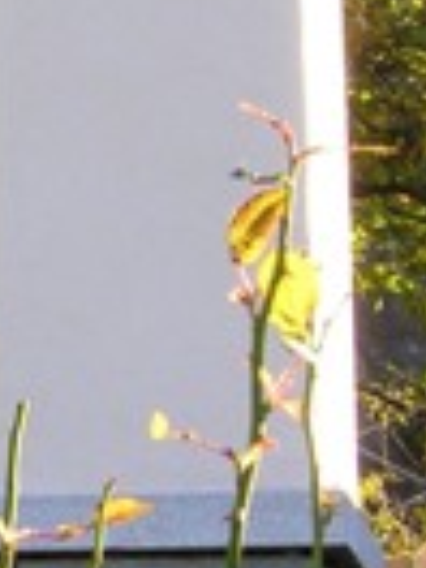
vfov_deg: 12.0
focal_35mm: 165
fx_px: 2707
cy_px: 232
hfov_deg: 8.7
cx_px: -327
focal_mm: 5.7
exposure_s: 1/50
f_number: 4.9
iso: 50
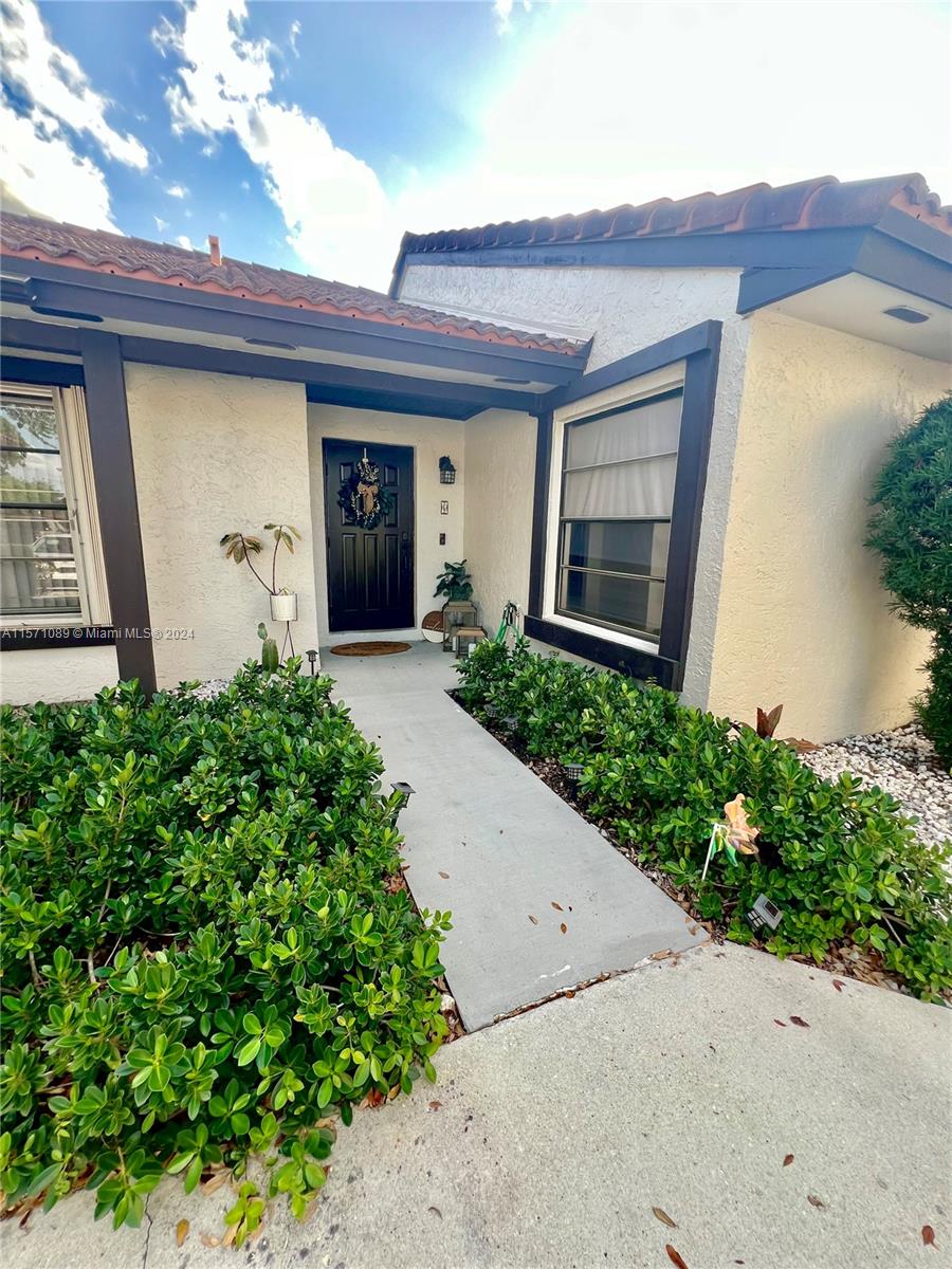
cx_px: 476
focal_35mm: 13
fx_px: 477
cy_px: 634
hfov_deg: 89.9
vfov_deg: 106.2
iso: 32
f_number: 1.8
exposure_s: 1/170
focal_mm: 1.57
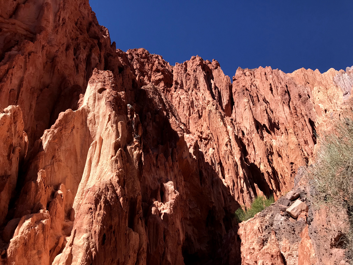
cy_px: 132
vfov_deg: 49.7
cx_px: 176
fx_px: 286
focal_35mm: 28
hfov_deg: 63.4
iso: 20
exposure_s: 1/1808
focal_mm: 3.99
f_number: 1.8
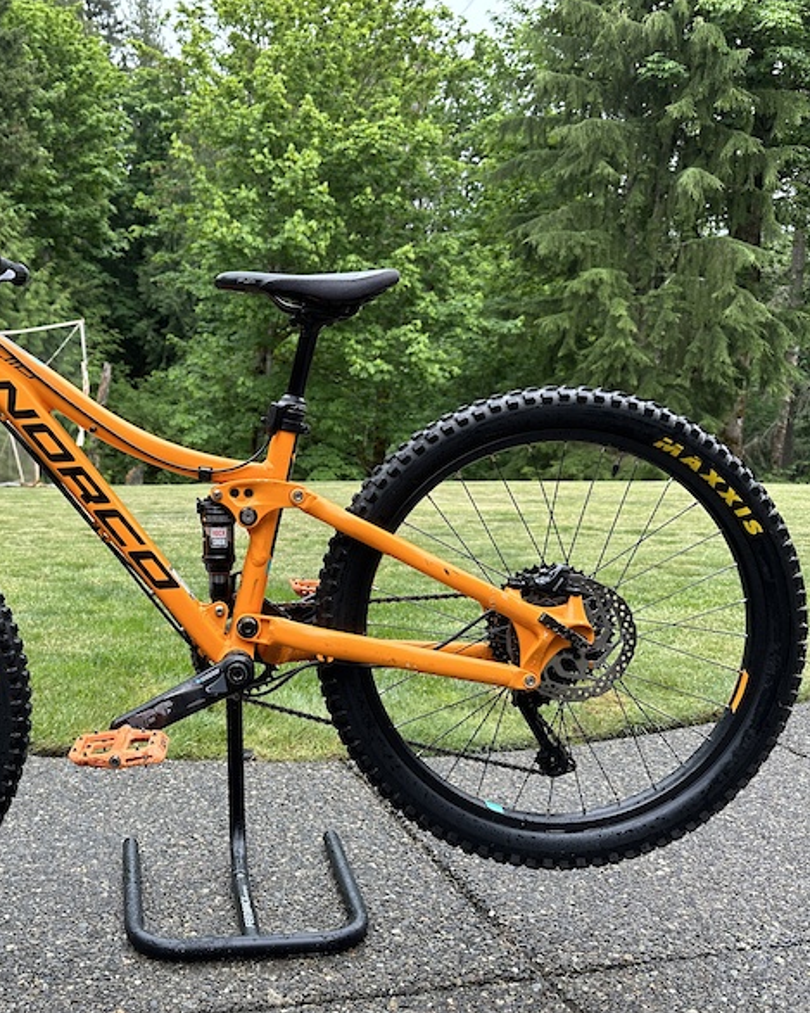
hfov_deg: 44.4
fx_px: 959
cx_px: 212
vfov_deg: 55.7
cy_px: 500
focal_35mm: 32
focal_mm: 6.86
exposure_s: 1/437
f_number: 1.78
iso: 80
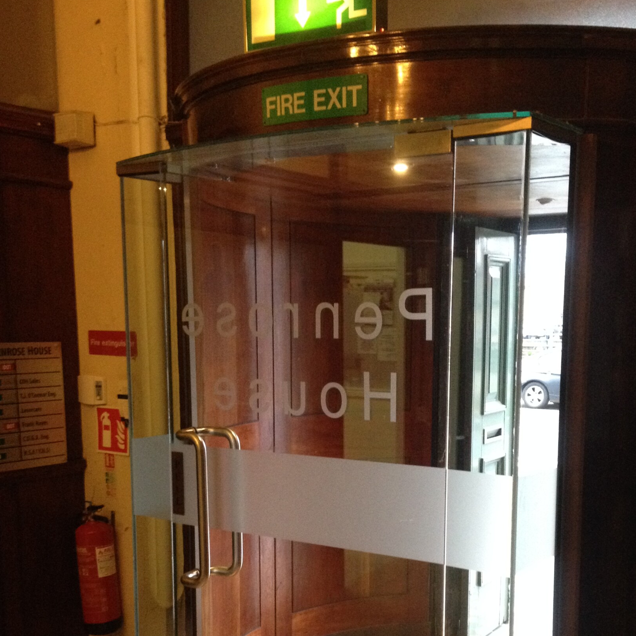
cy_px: 479
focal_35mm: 49
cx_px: 377
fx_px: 1019
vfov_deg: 33.9
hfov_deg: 34.6
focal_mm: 4.28
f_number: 2.4
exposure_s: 1/20
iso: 320
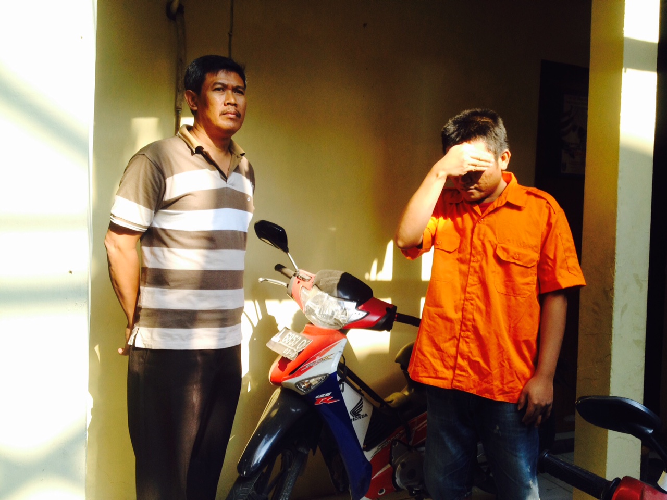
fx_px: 674
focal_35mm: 35
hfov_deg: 52.6
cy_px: 250
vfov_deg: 40.7
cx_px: 334
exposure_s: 1/220
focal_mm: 4.28
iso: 50
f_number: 2.4
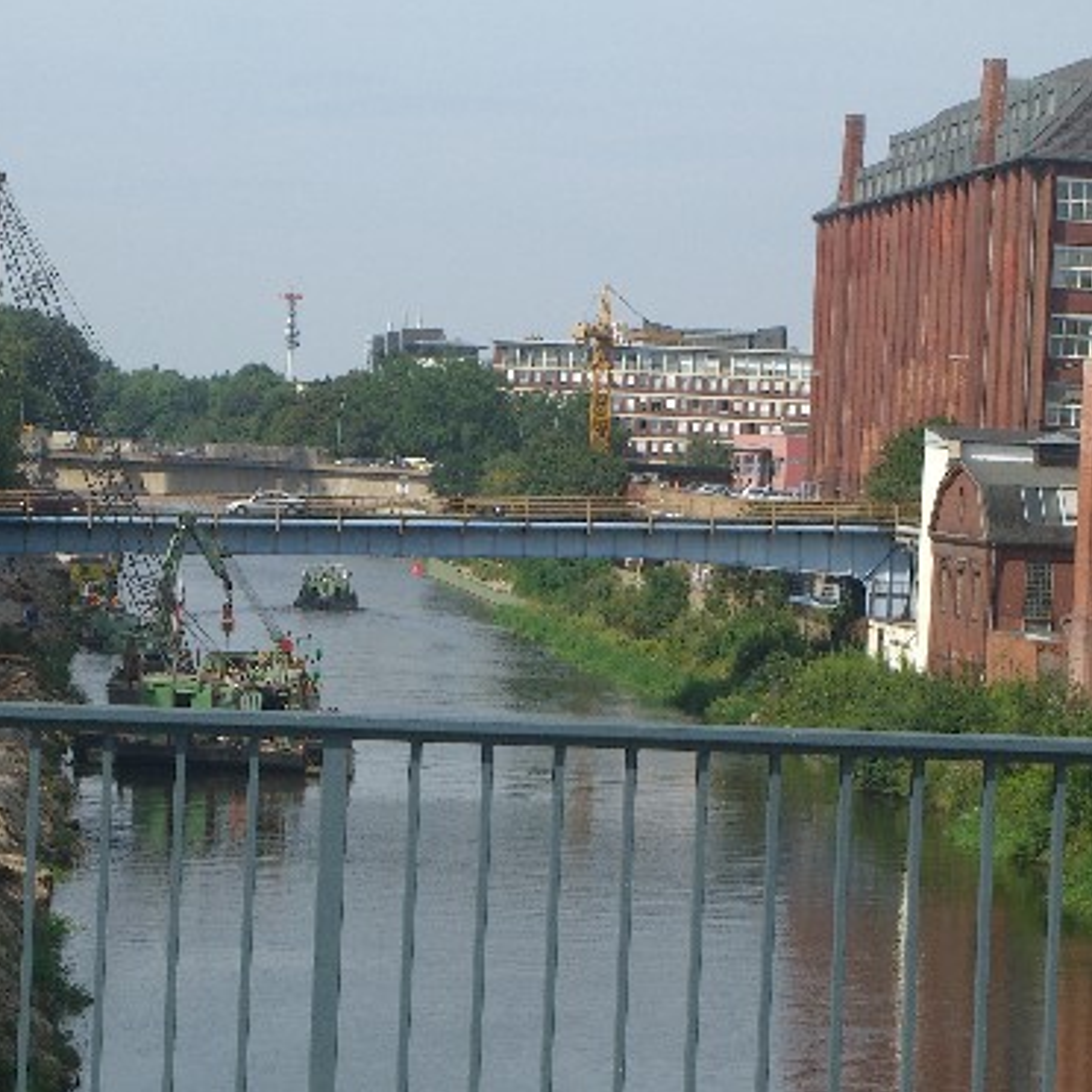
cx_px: 456
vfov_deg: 11.1
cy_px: 542
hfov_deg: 11.1
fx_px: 5639
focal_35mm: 158
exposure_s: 1/200
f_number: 7.4
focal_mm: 23.7
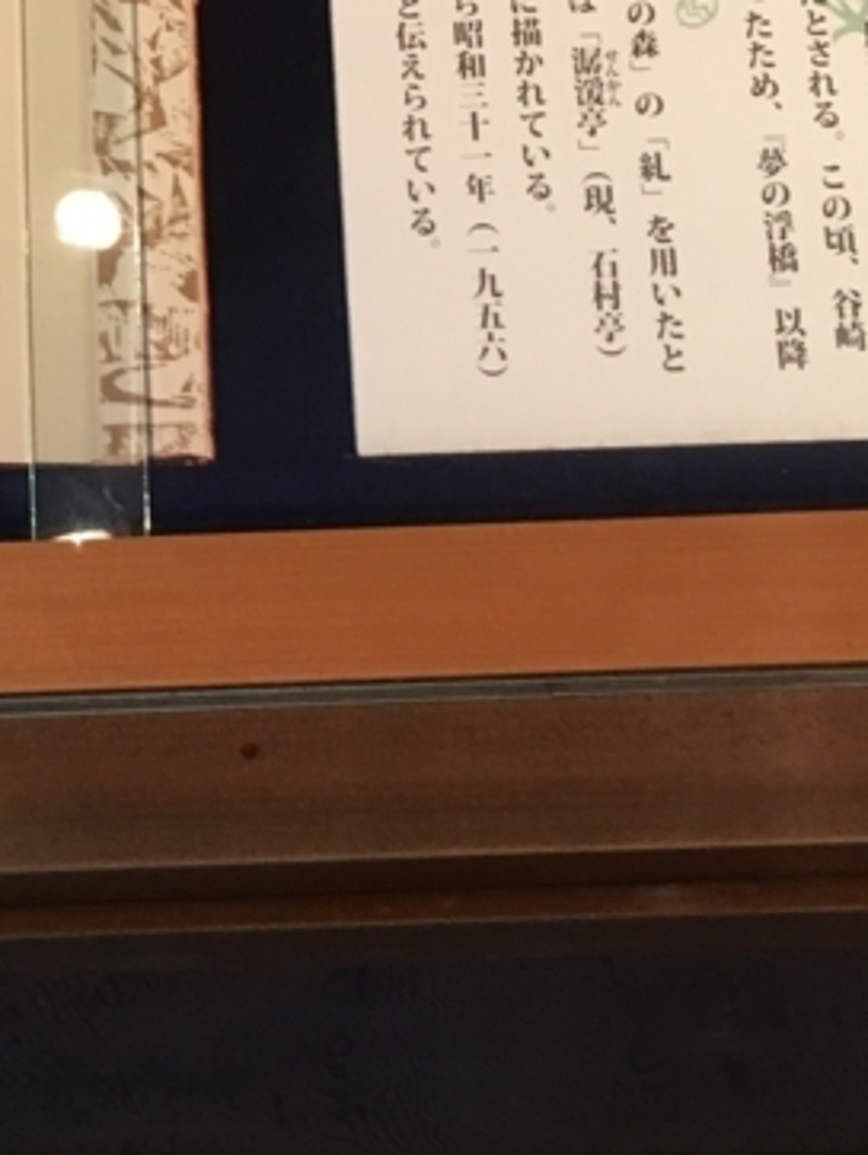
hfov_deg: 17.8
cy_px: 48
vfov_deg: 23.0
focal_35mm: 82
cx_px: 137
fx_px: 2738
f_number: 2.2
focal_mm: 4.15
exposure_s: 1/30
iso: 80
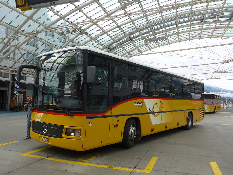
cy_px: 88
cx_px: 116
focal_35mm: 29
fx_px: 195
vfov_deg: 48.2
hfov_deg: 61.7
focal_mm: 6
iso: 80
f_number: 2.8
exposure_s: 1/500
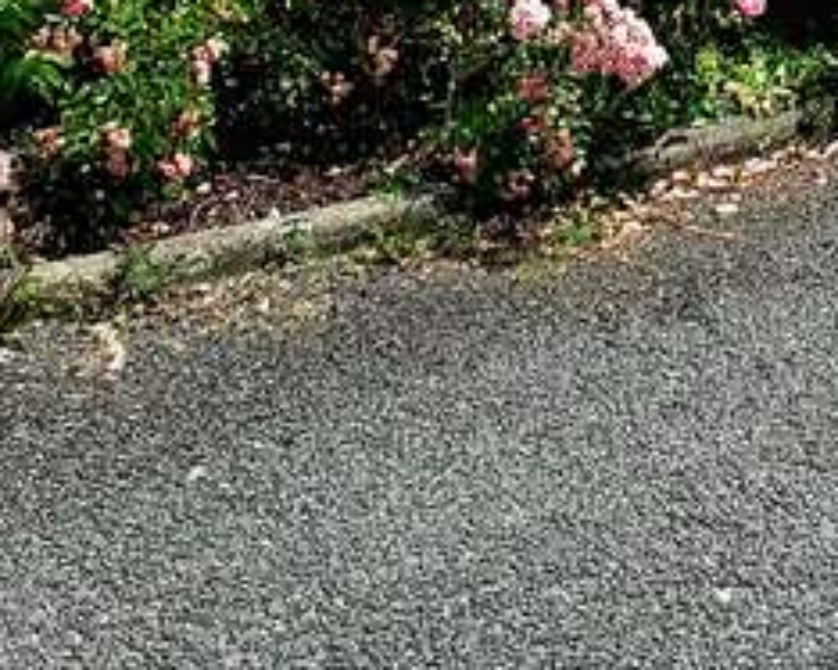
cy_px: -674
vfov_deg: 12.3
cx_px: 974
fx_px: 2752
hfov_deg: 16.7
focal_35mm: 111
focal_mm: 4.3
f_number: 2.4
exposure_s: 1/1429
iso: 50
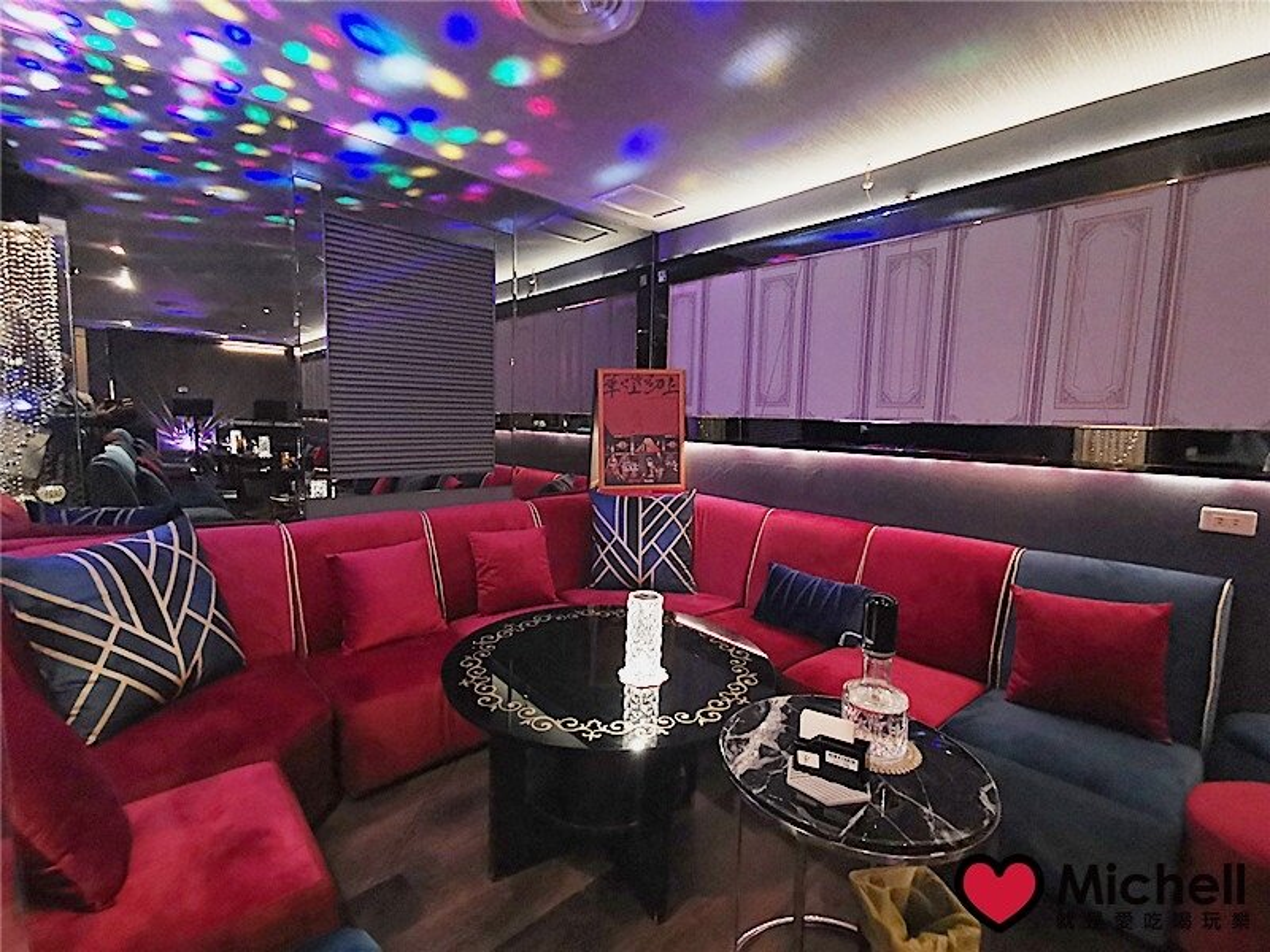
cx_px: 635
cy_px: 476
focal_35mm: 16
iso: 1250
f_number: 2.2
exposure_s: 1/17.1
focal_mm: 2.35
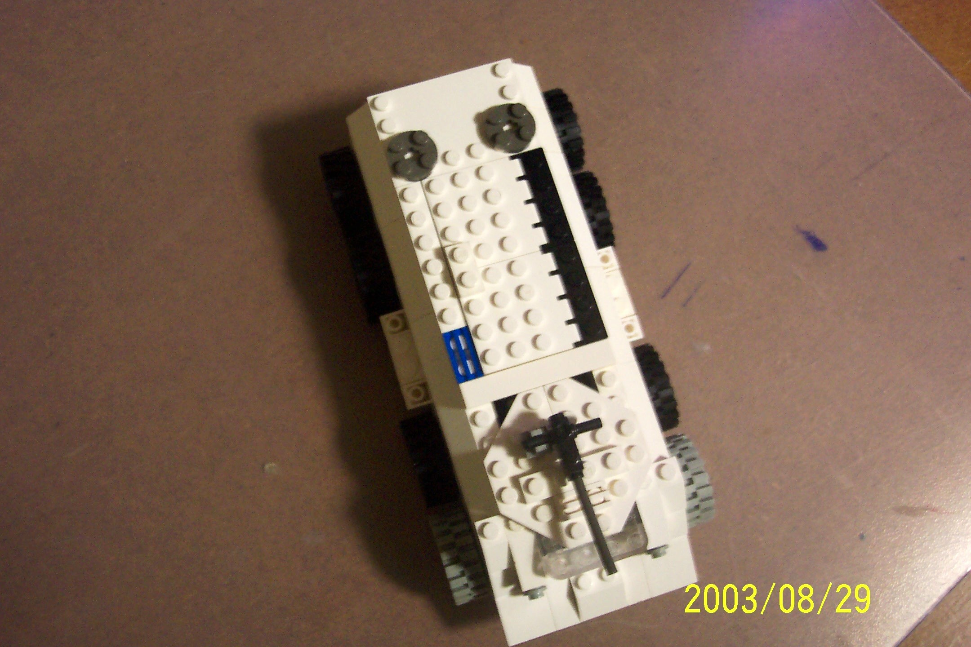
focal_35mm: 38
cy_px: 324
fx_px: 1025
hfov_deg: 50.7
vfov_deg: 35.1
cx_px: 486
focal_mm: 8
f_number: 2.8
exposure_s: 1/8
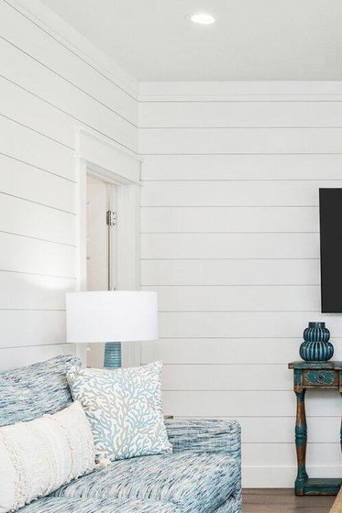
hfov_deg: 22.8
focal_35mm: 55
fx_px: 784
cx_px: 402
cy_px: 341
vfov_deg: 35.9
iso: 500
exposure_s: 1/80
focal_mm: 20
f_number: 9
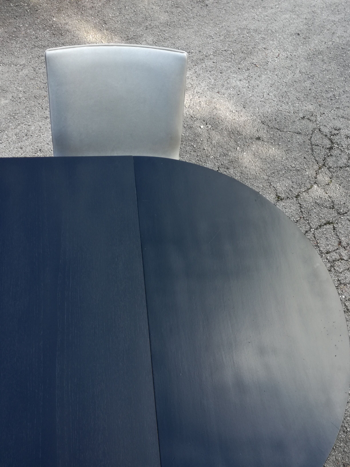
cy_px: 234
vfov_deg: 52.6
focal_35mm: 35
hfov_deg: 40.7
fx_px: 472
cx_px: 175
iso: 50
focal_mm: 3.79
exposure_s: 1/112
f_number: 2
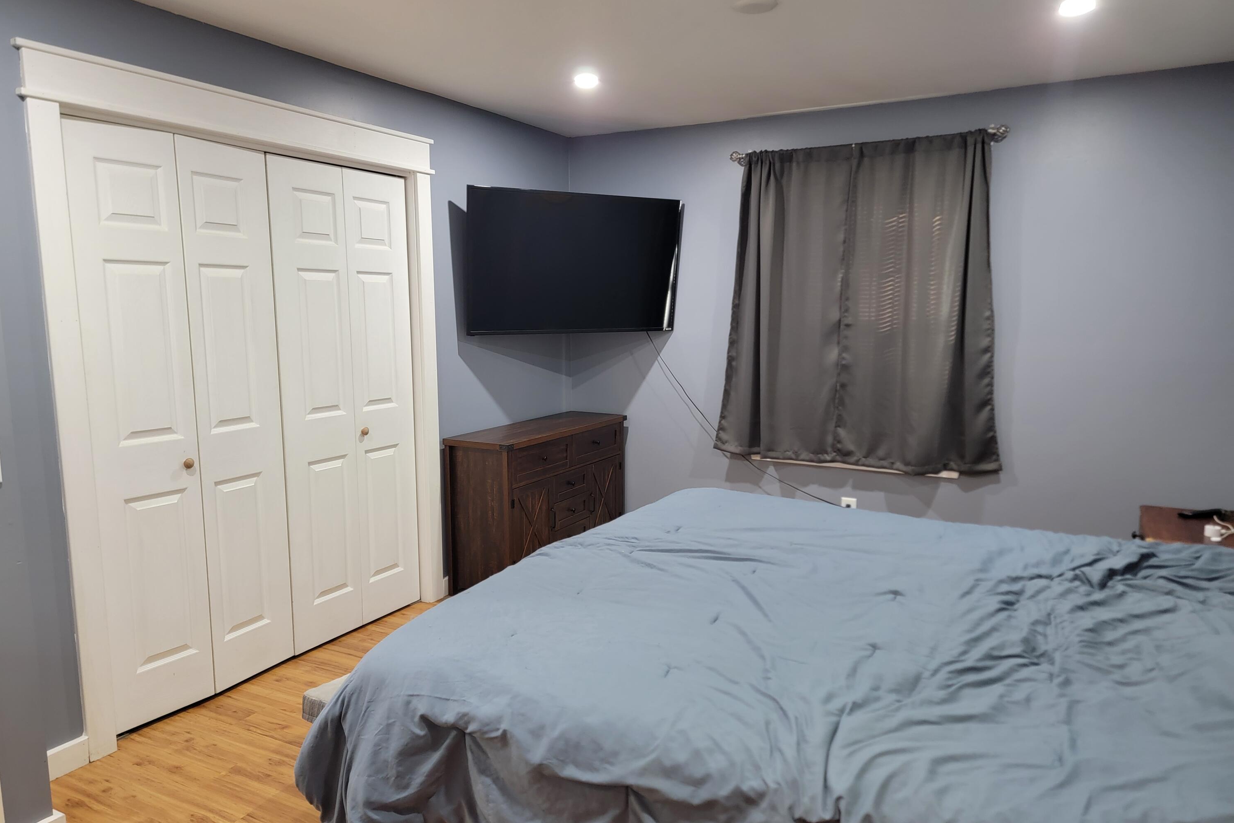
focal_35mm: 25
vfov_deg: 51.3
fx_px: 857
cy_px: 423
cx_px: 616
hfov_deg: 71.5
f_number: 1.8
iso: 250
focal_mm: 6.7
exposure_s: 1/40
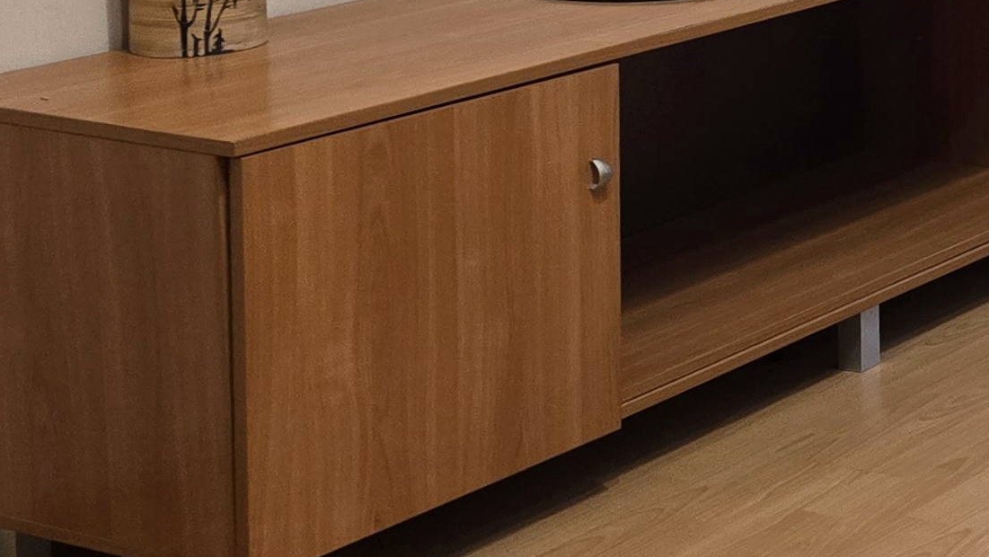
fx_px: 2387
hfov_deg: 18.6
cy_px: -42
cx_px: 1738
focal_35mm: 91
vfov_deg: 13.1
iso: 500
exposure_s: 1/100
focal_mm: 6.3
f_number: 1.7
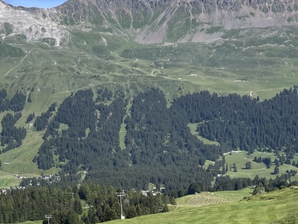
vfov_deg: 21.9
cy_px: 111
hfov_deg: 27.3
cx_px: 2
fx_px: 577
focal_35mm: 67
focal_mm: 4.2
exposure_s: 1/3040
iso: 32
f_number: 1.6
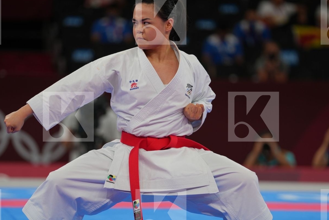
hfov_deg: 7.6
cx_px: 161
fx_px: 2486
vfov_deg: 5.1
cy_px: 117
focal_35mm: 272
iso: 200
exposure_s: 1/500
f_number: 2.8
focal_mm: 182
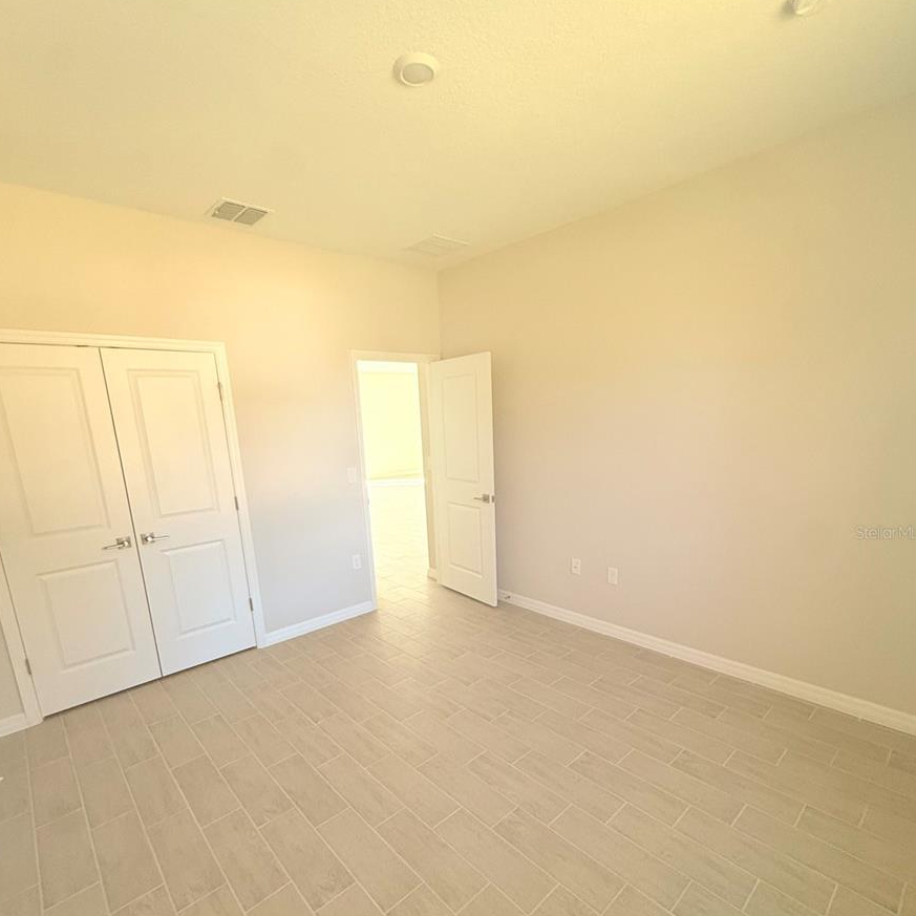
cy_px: 532
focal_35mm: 17
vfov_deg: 83.3
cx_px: 457
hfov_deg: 84.0
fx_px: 509
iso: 200
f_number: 2.2
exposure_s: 1/99
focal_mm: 2.22
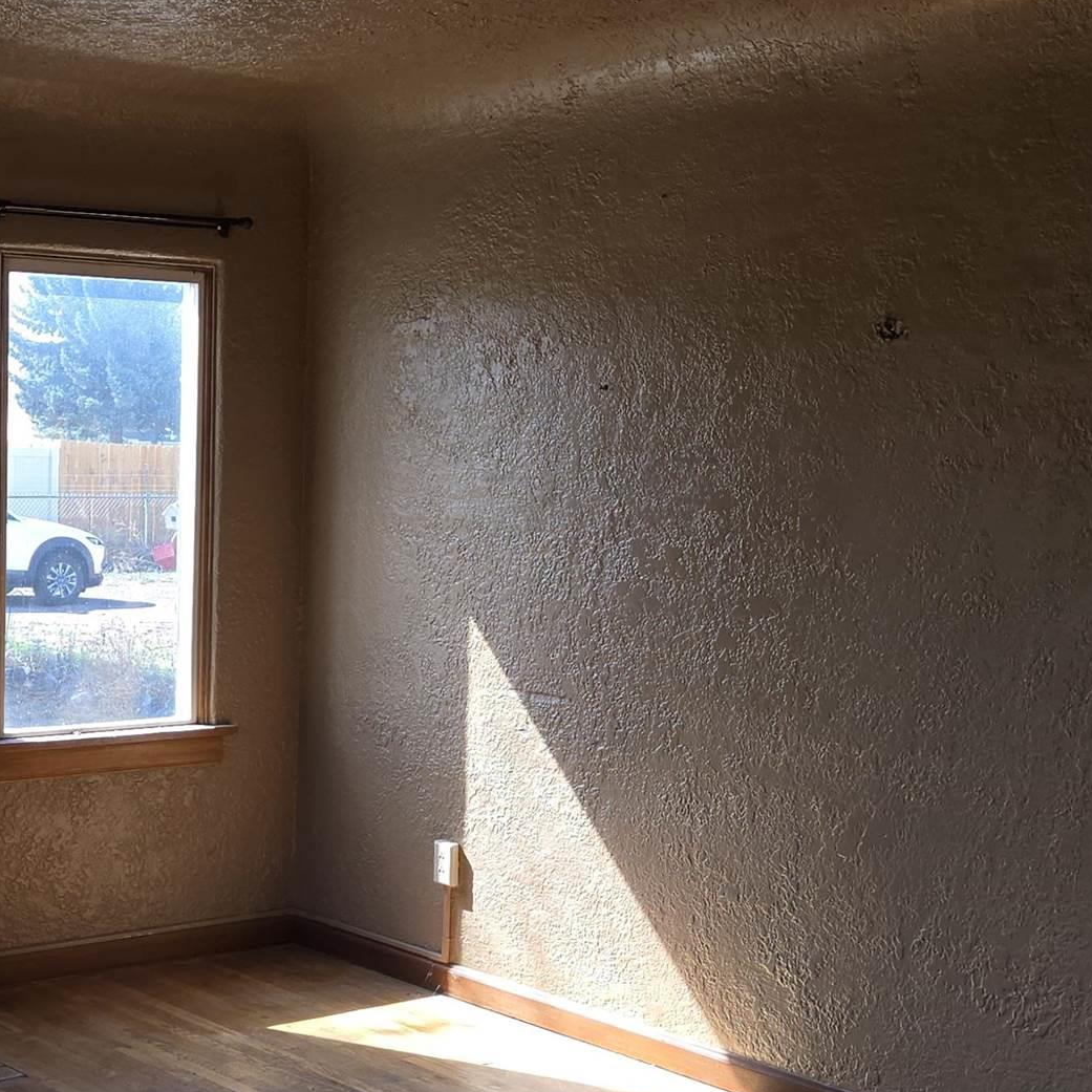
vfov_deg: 28.6
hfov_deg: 27.9
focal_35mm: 60
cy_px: 616
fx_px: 2141
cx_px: 181
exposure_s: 1/169
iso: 25
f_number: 1.8
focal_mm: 5.4
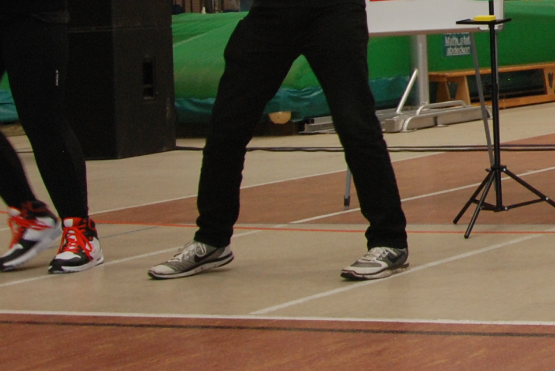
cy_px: -100
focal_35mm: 127
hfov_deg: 14.9
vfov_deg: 10.6
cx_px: 852
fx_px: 1961
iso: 400
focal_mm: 21
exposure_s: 1/60
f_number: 4
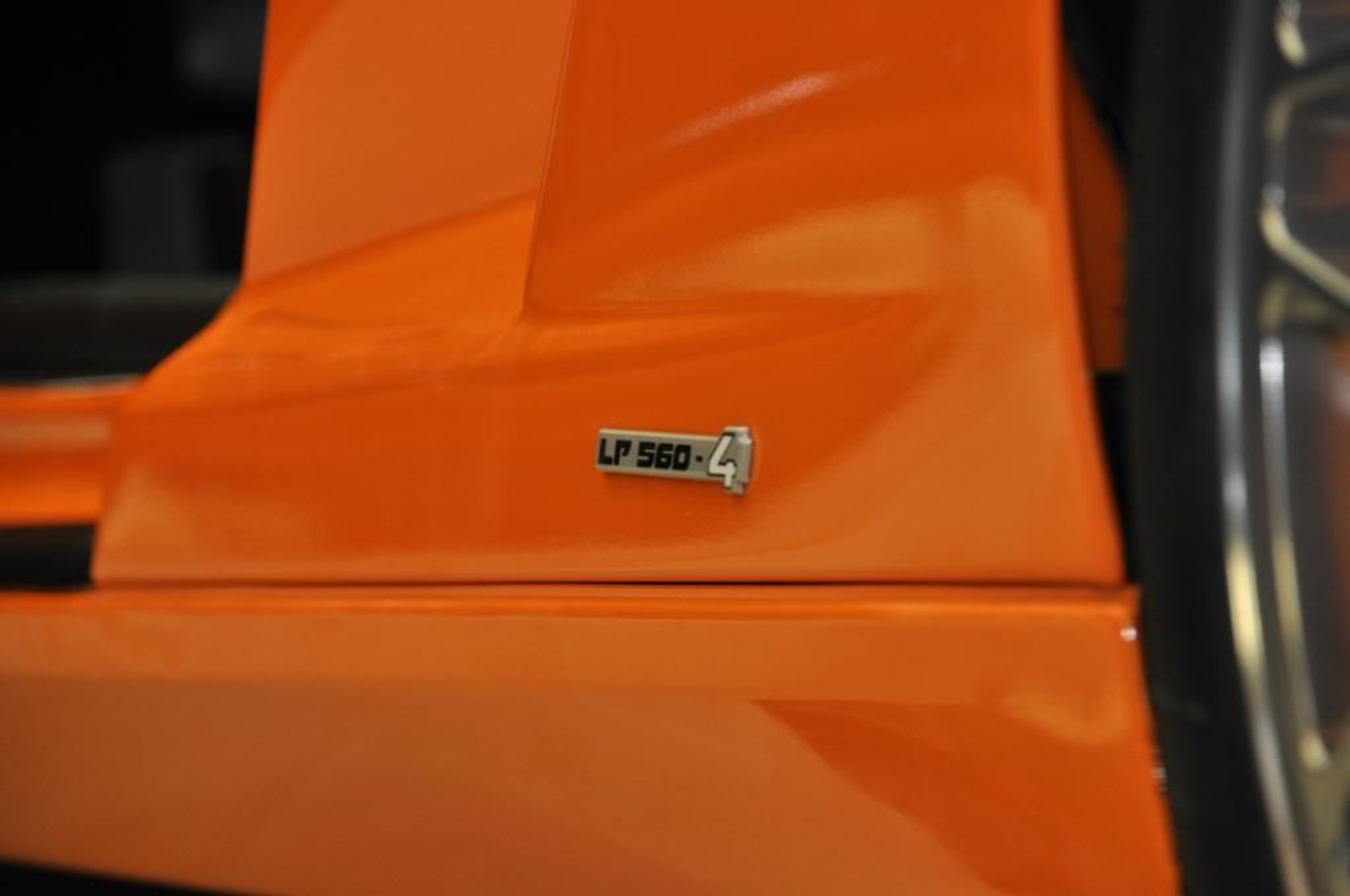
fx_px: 11236
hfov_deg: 6.9
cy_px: 448
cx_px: 675
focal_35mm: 300
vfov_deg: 4.6
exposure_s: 1/30
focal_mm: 200
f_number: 6.3
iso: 800
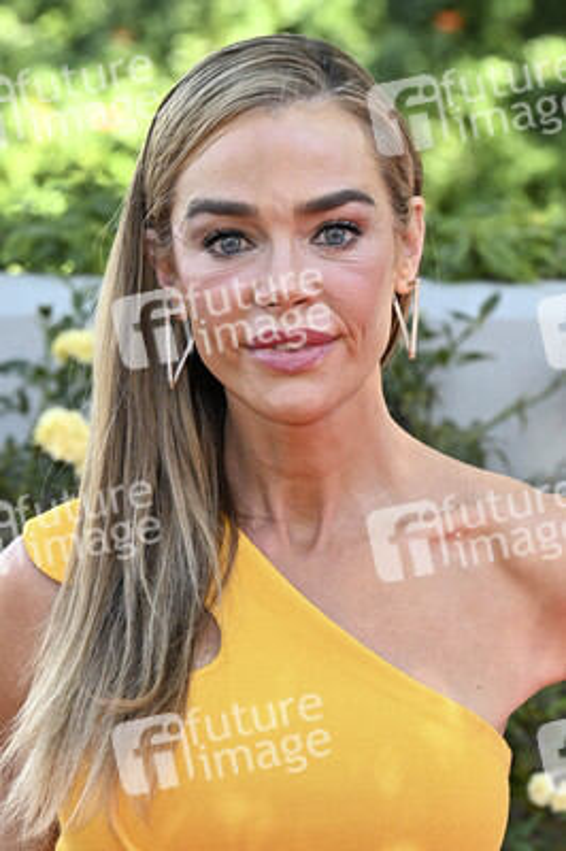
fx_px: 3118
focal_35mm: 132
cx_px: 283
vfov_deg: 15.5
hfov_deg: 10.4
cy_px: 426
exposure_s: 1/320
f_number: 5.6
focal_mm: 88
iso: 640
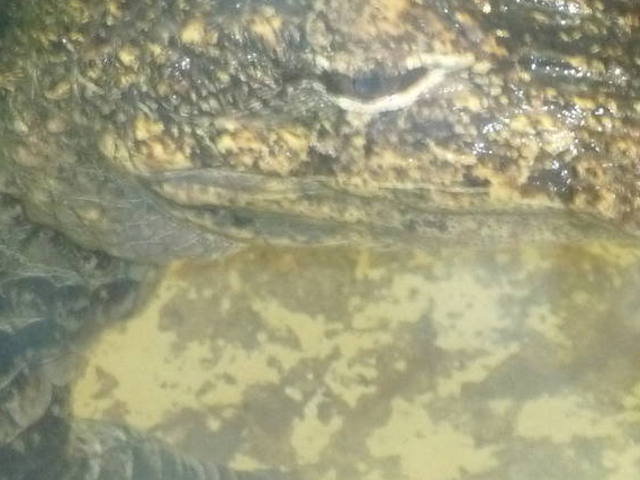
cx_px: 381
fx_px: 5825
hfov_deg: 6.3
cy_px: 13
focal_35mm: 315
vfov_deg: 4.7
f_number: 4.7
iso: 500
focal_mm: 19.1
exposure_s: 1/8
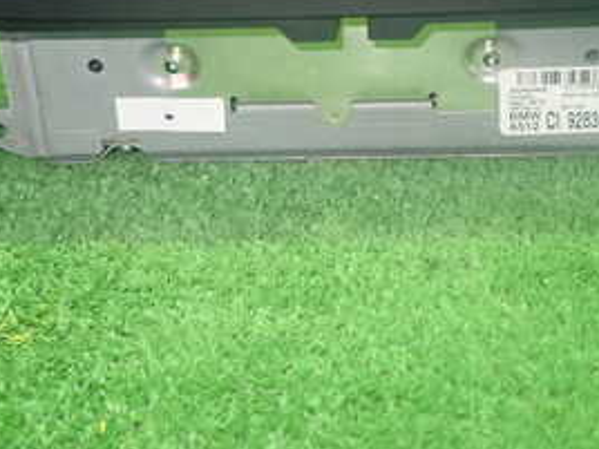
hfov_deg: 34.1
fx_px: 969
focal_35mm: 56
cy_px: 4
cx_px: 384
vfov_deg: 24.9
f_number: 2
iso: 400
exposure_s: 1/30
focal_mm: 4.5
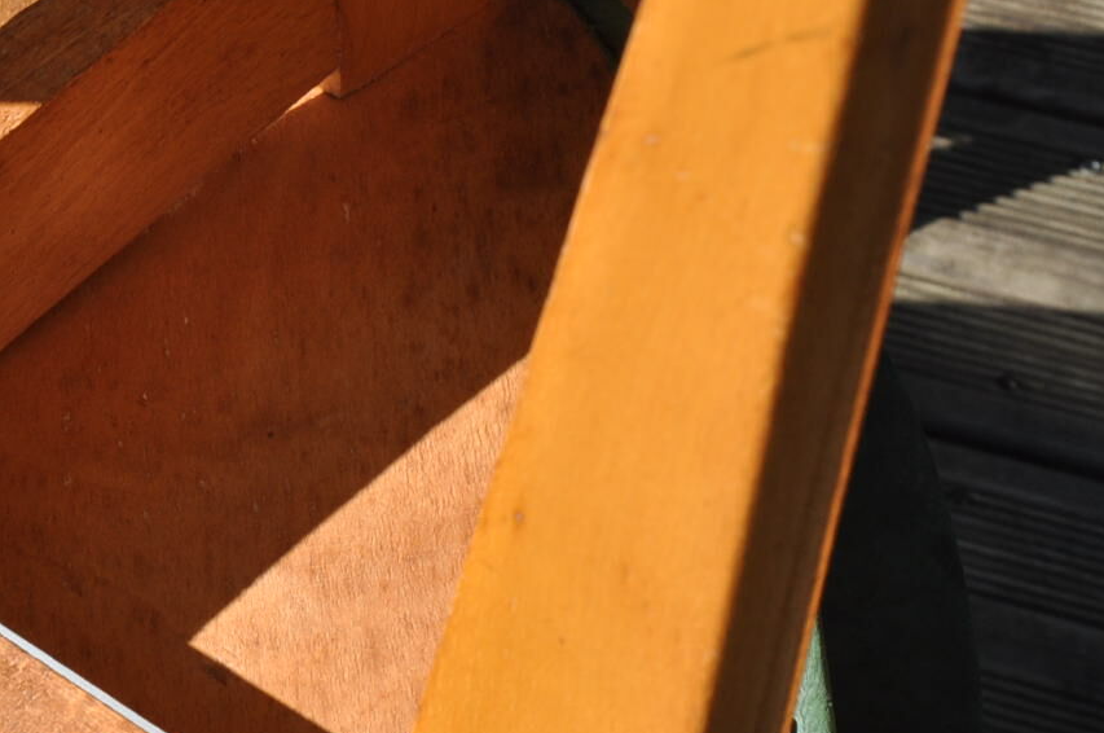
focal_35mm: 181
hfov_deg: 11.2
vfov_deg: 7.6
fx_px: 5542
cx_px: -208
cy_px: 556
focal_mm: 48
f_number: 13
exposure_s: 1/180
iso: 250
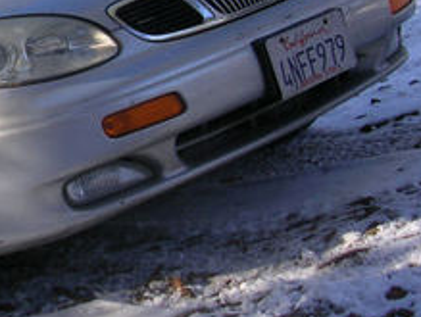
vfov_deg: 15.0
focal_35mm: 98
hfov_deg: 19.2
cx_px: -46
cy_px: 28
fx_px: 1194
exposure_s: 1/250
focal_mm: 6.6
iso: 50
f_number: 3
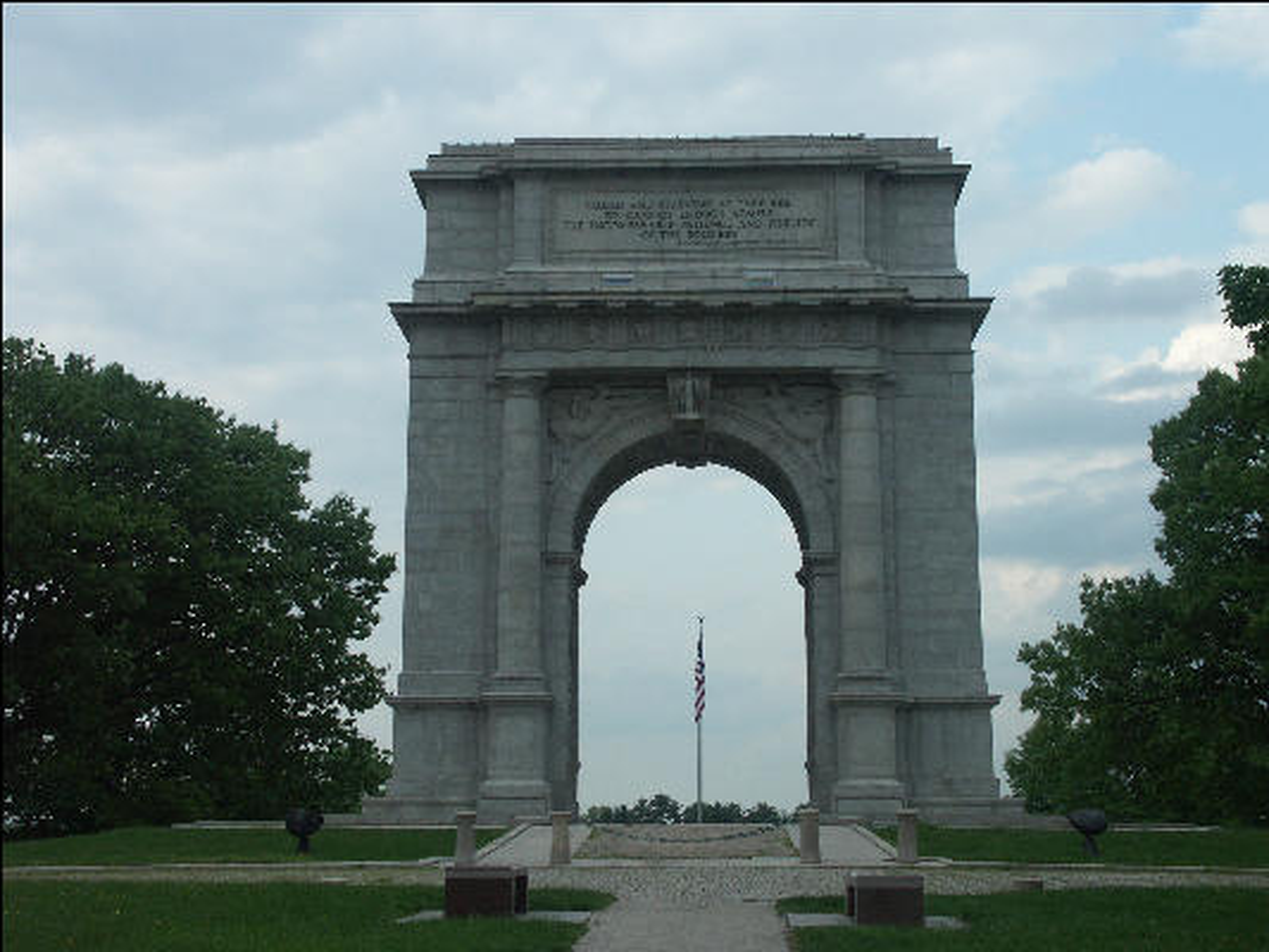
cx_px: 634
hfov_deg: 39.6
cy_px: 476
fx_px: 1760
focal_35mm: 48
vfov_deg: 30.3
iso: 100
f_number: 6.3
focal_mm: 12.42
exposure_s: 1/250
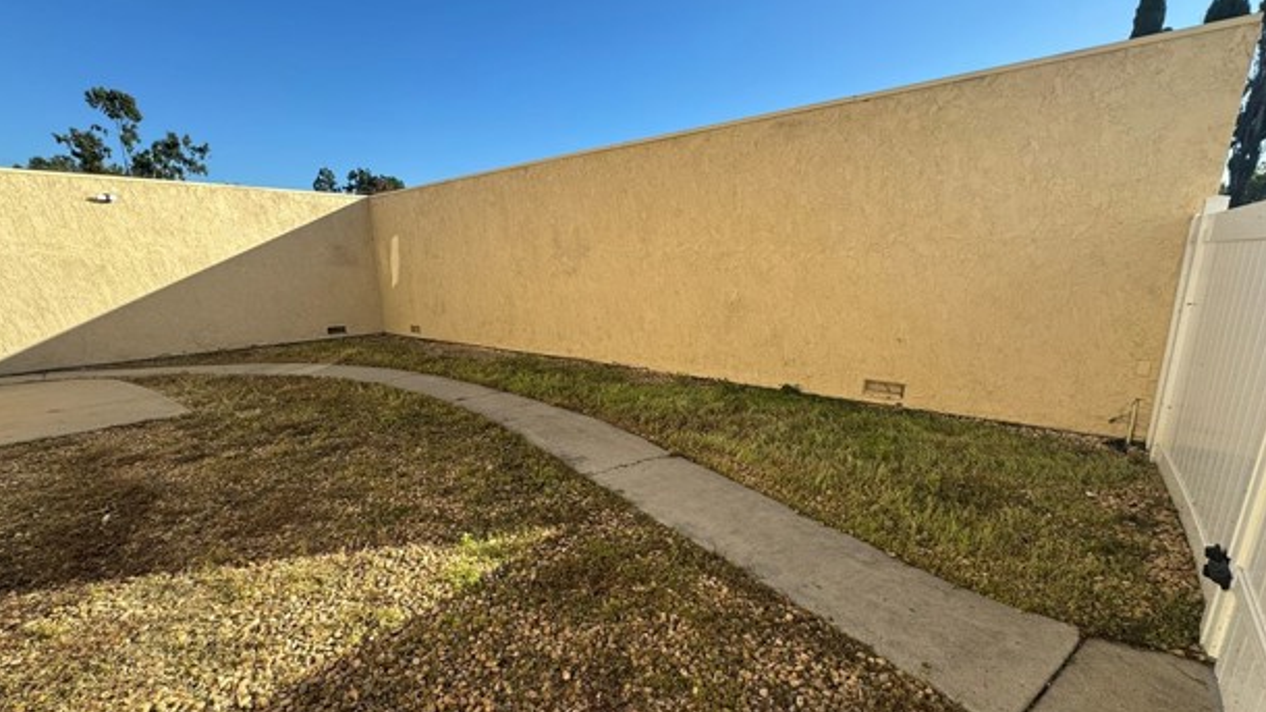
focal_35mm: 16
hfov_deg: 99.3
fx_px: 537
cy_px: 390
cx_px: 610
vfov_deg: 66.9
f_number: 2.2
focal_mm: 2.22
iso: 50
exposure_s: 1/868
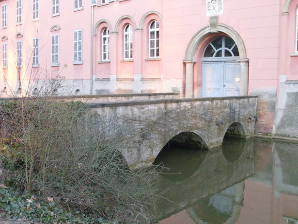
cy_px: 112
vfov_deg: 37.7
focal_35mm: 38
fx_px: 327
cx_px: 149
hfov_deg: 49.0
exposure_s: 1/45
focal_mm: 6.3
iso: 100
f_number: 2.8
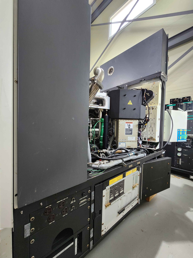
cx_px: 96
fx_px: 97
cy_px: 129
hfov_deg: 89.9
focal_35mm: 13
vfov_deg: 106.2
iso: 320
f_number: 2.2
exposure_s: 1/60
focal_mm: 2.2
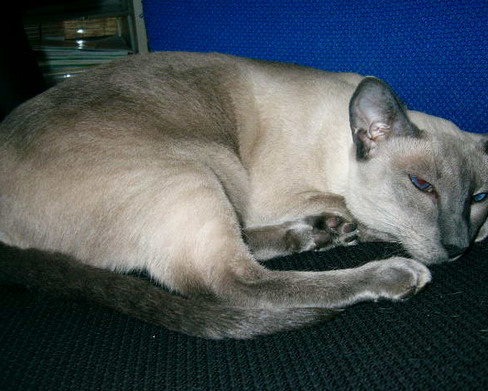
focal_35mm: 37
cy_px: 194
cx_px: 260
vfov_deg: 40.1
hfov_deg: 49.0
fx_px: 534
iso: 100
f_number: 2.8
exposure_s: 1/60
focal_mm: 5.8
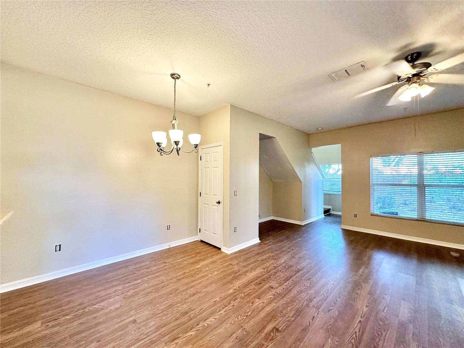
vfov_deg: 85.7
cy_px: 174
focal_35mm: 14
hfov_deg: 102.1
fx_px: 188
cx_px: 232
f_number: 2.2
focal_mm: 2.22
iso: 250
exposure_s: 1/120
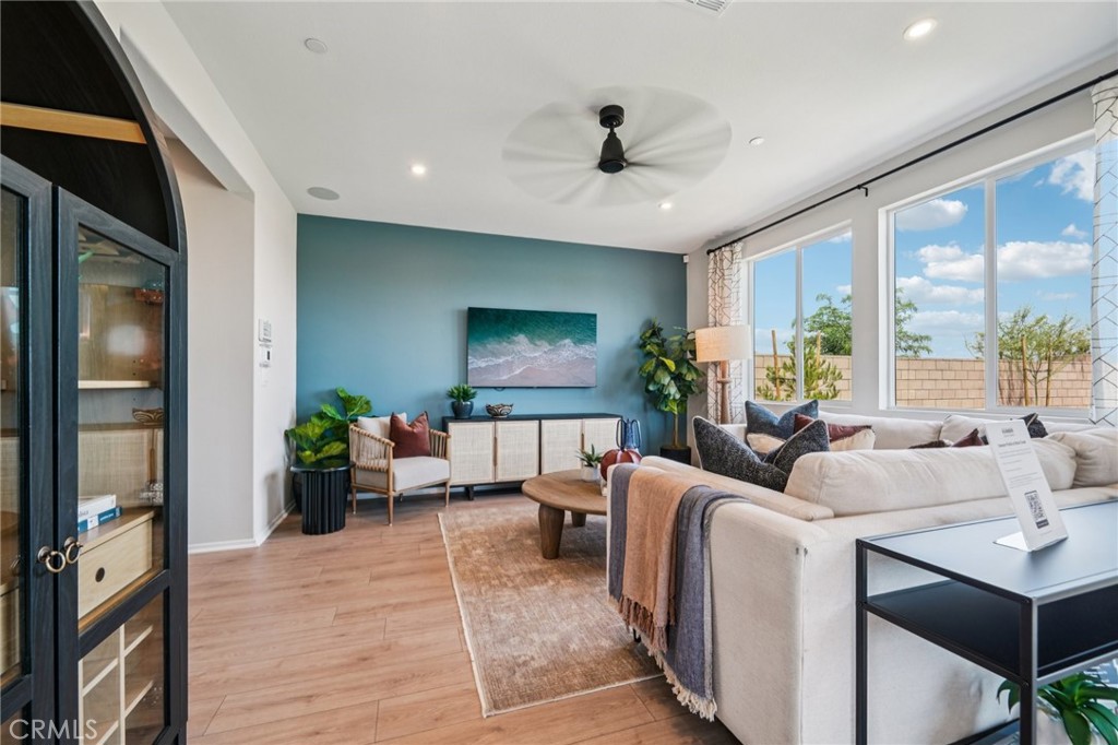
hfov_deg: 108.3
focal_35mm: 13
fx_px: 404
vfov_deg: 85.4
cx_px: 559
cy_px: 372
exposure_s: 1/30
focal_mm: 13
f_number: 8
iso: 320
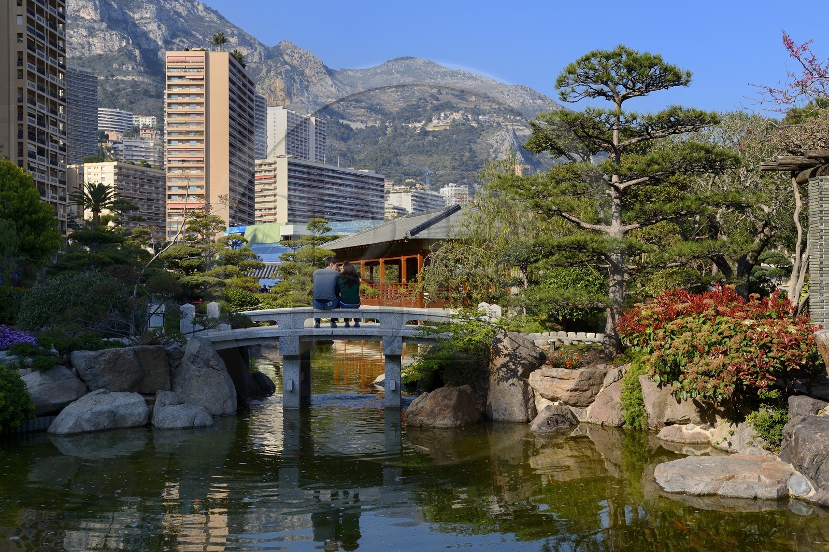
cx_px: 414
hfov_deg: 48.5
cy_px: 276
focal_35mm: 40
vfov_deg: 33.3
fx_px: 920
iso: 200
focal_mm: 40
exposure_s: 1/200
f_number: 10
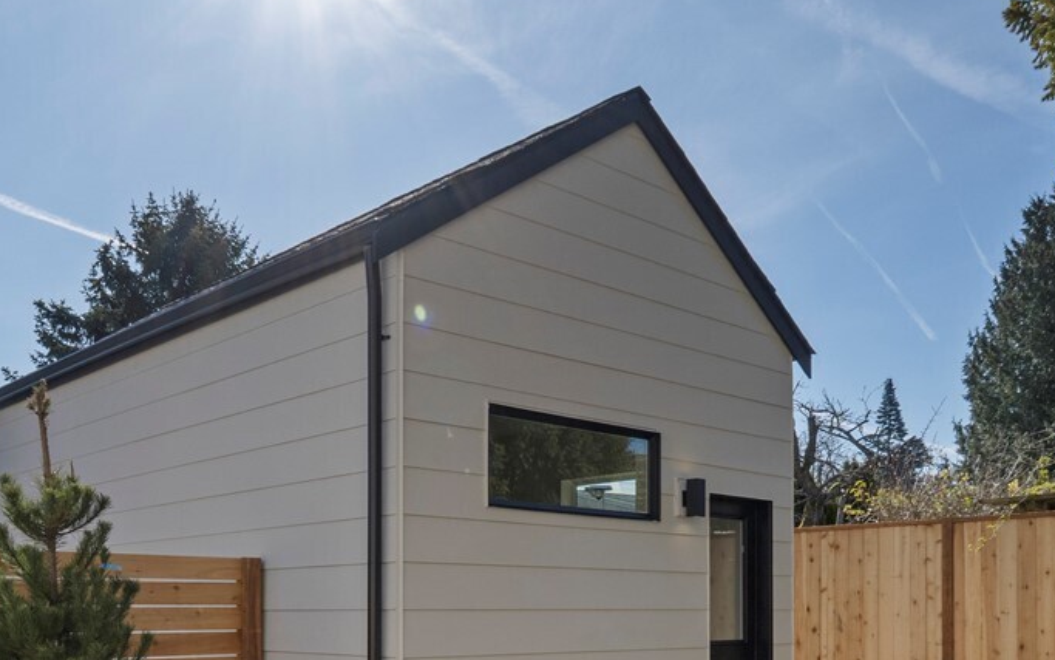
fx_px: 1093
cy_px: 610
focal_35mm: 38
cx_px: 507
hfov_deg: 51.5
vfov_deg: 31.8
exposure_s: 1/200
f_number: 9
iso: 250
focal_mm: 10
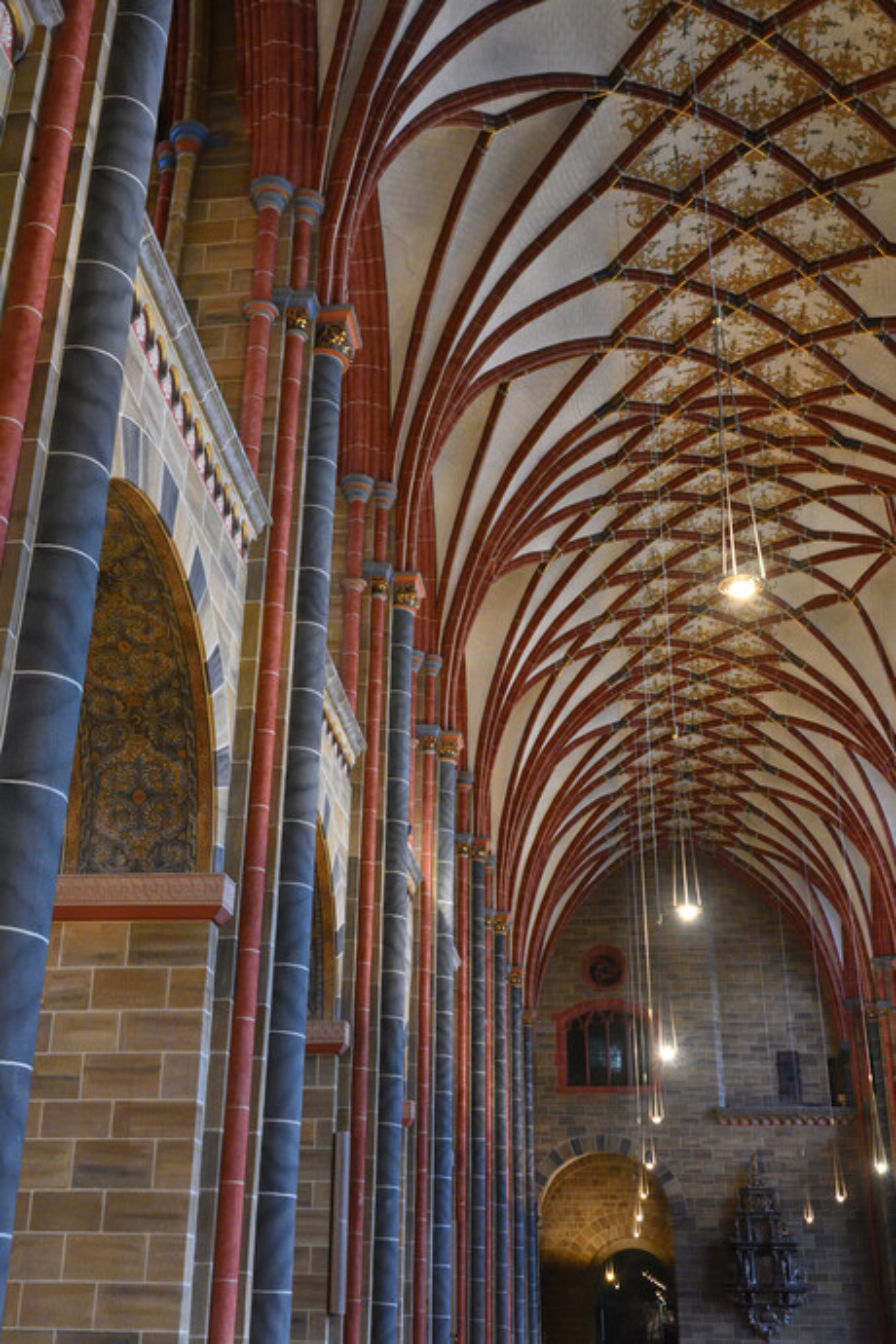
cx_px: 448
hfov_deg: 36.9
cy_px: 672
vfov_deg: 53.1
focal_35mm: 36
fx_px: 1344
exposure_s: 1/25
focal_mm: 24
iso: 3200
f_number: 6.3
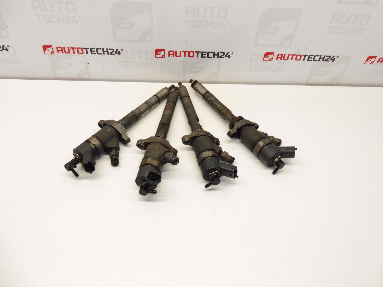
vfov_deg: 54.9
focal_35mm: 25
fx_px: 277
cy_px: 145
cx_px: 188
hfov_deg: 69.4
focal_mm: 4.3
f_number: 3.5
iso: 200
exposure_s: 1/80
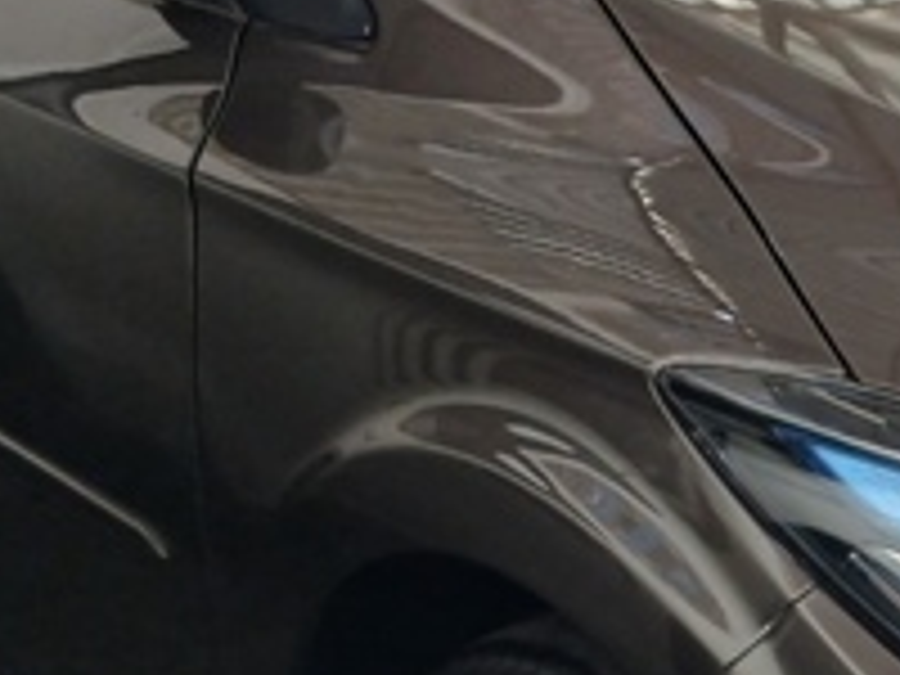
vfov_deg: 14.1
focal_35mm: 104
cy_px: 576
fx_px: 2704
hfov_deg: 17.9
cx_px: 1112
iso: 100
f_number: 1.8
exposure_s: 1/60
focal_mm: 3.98
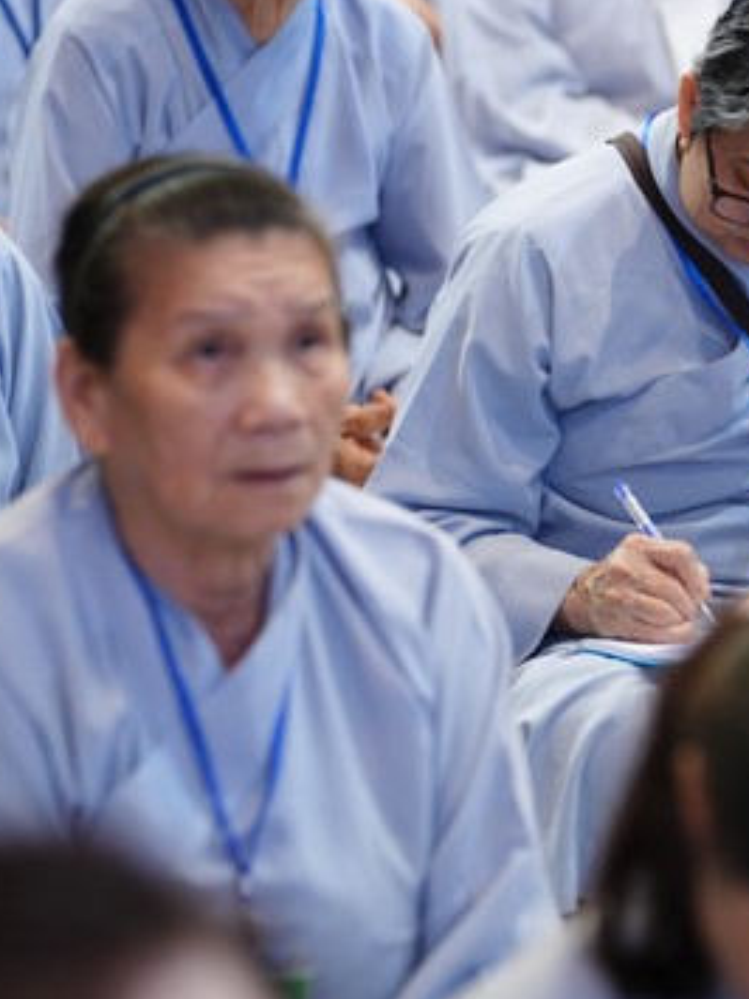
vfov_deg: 9.9
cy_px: 398
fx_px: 5745
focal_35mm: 199
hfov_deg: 7.5
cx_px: 535
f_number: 2.8
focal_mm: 113
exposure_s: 1/60
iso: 1250
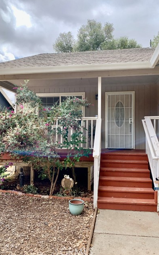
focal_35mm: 28
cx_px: 88
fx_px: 194
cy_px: 128
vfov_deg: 66.5
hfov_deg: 44.5
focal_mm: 4.25
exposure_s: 1/954
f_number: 1.8
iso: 25
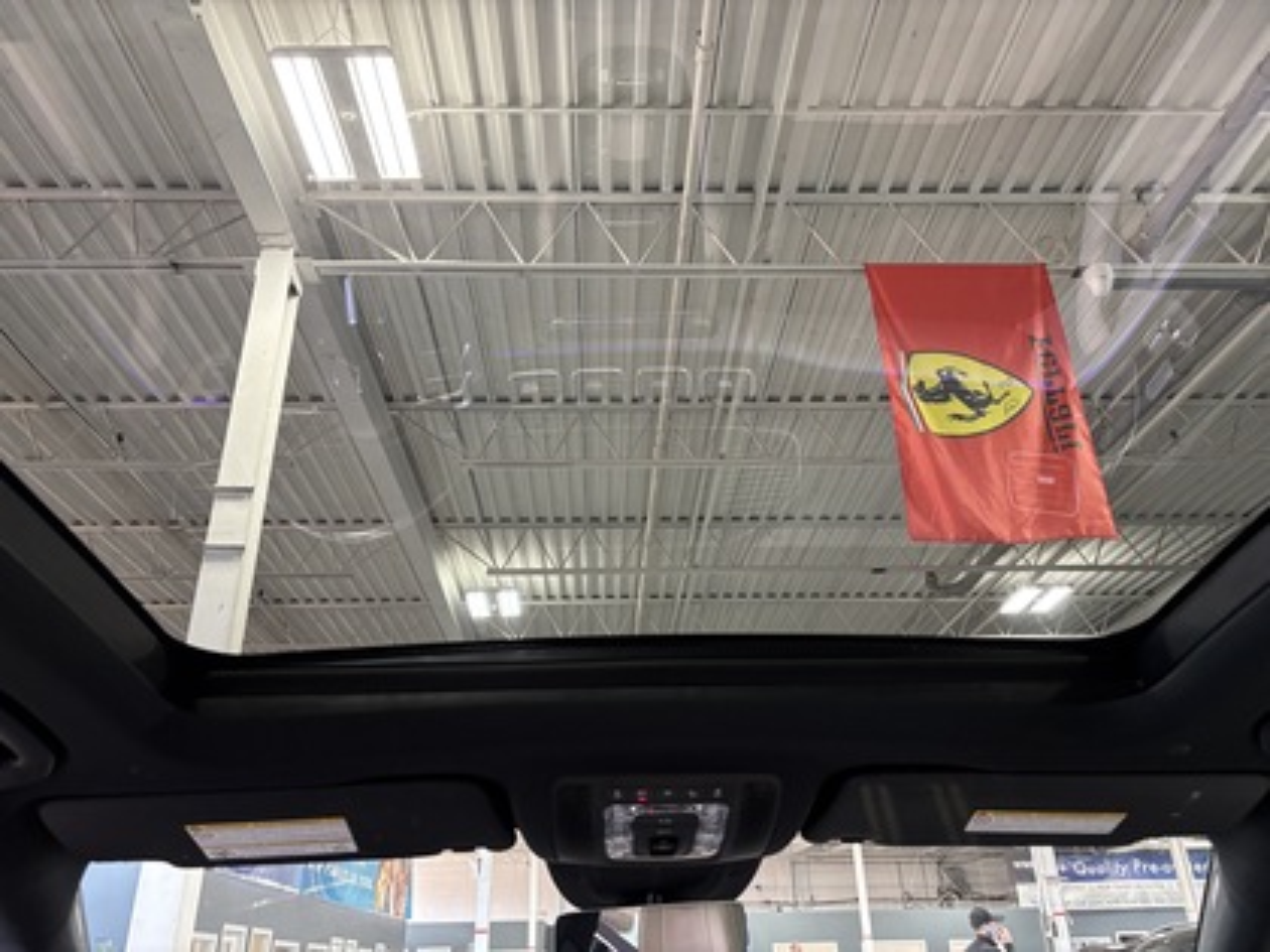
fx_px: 954
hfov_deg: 67.3
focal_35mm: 26
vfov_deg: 53.1
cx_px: 635
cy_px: 476
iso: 400
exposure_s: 1/52
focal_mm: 5.96
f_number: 1.6
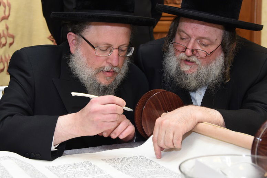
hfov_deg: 30.4
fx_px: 489
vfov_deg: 20.5
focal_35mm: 66
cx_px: 105
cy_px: 62
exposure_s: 1/100
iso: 1000
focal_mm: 50
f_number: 5
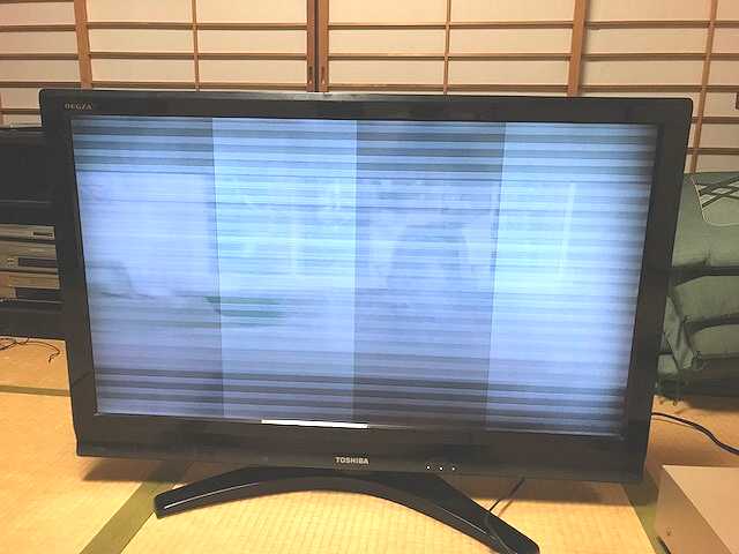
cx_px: 370
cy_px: 277
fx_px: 598
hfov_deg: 63.4
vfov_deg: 49.7
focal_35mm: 28
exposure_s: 1/15
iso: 100
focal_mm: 3.99
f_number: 1.8
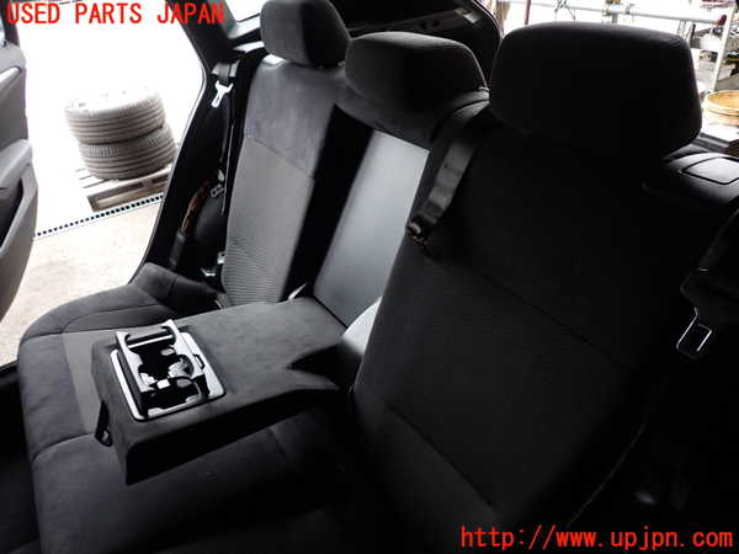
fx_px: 534
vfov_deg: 54.9
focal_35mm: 25
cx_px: 370
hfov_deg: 69.4
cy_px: 277
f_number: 2
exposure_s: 1/30
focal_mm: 4.5
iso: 200
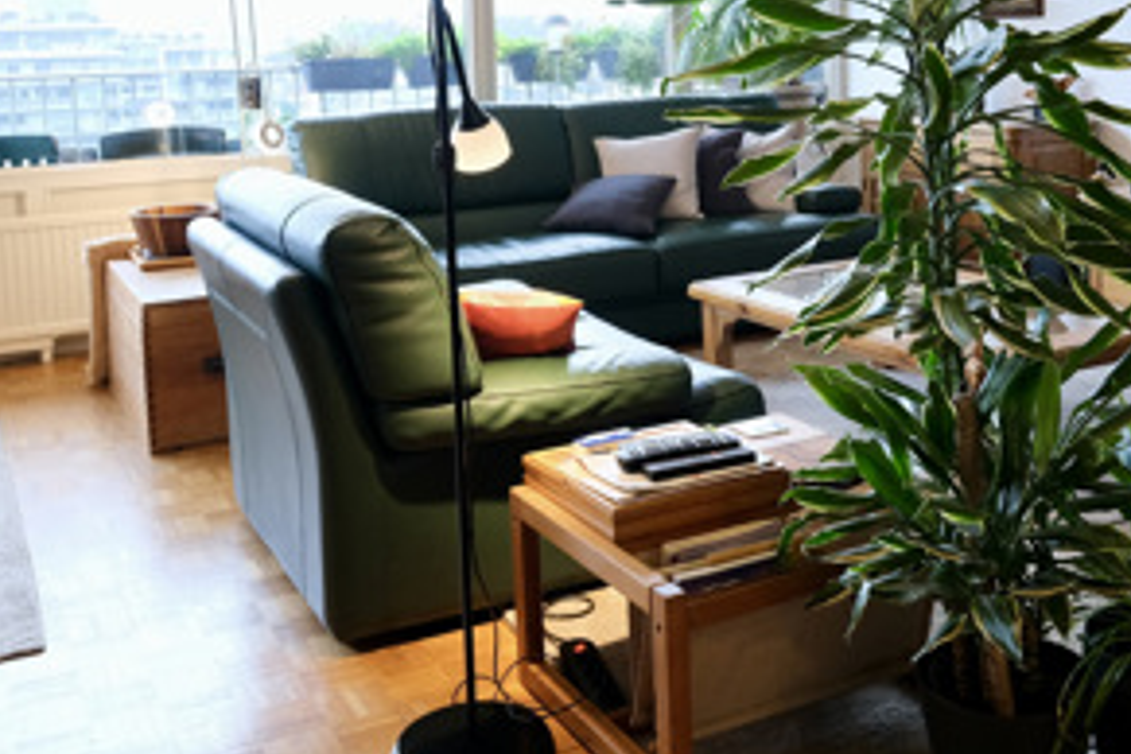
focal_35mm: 42
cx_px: 680
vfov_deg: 31.2
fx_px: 1319
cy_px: 171
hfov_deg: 46.1
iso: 640
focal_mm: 11
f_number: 4
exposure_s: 1/30
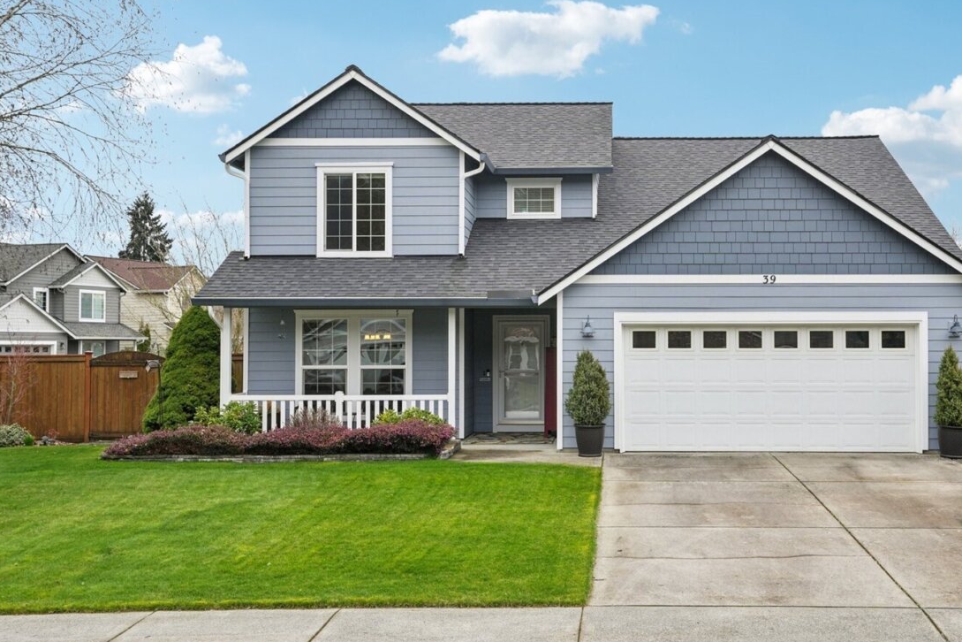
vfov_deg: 29.8
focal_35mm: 45
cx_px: 587
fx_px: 1202
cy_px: 260
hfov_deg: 43.3
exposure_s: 1/80
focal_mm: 35
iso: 100
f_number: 8
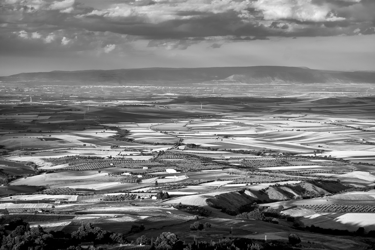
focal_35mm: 75
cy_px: 125
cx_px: 188
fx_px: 781
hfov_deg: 27.0
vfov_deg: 18.2
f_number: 6.3
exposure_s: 1/200
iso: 100
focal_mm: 50
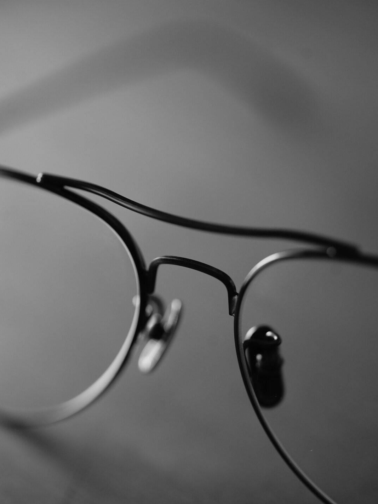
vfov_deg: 27.4
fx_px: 1034
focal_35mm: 71
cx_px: 190
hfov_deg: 20.7
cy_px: 253
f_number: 2.5
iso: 1000
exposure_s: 1/500
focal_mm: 65
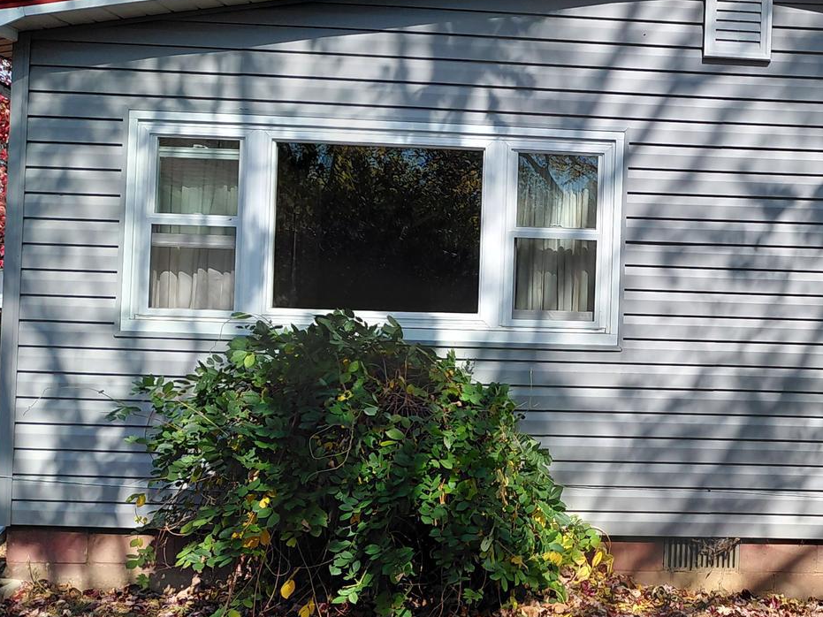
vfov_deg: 26.6
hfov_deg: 32.7
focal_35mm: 55
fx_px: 1307
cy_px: 298
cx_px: 782
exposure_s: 1/2312
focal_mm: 4.69
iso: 50
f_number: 1.8
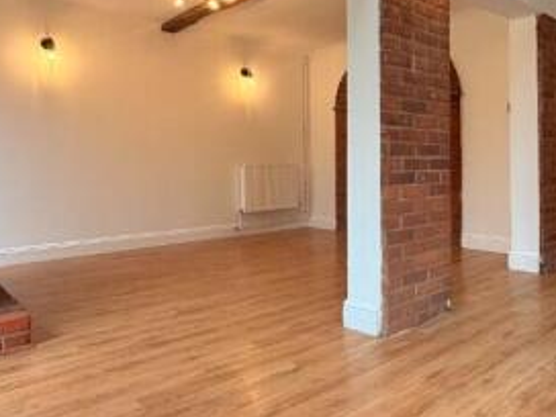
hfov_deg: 58.3
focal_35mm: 30
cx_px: 381
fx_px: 482
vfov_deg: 46.3
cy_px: 152
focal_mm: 2.22
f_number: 2.2
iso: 200
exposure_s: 1/121
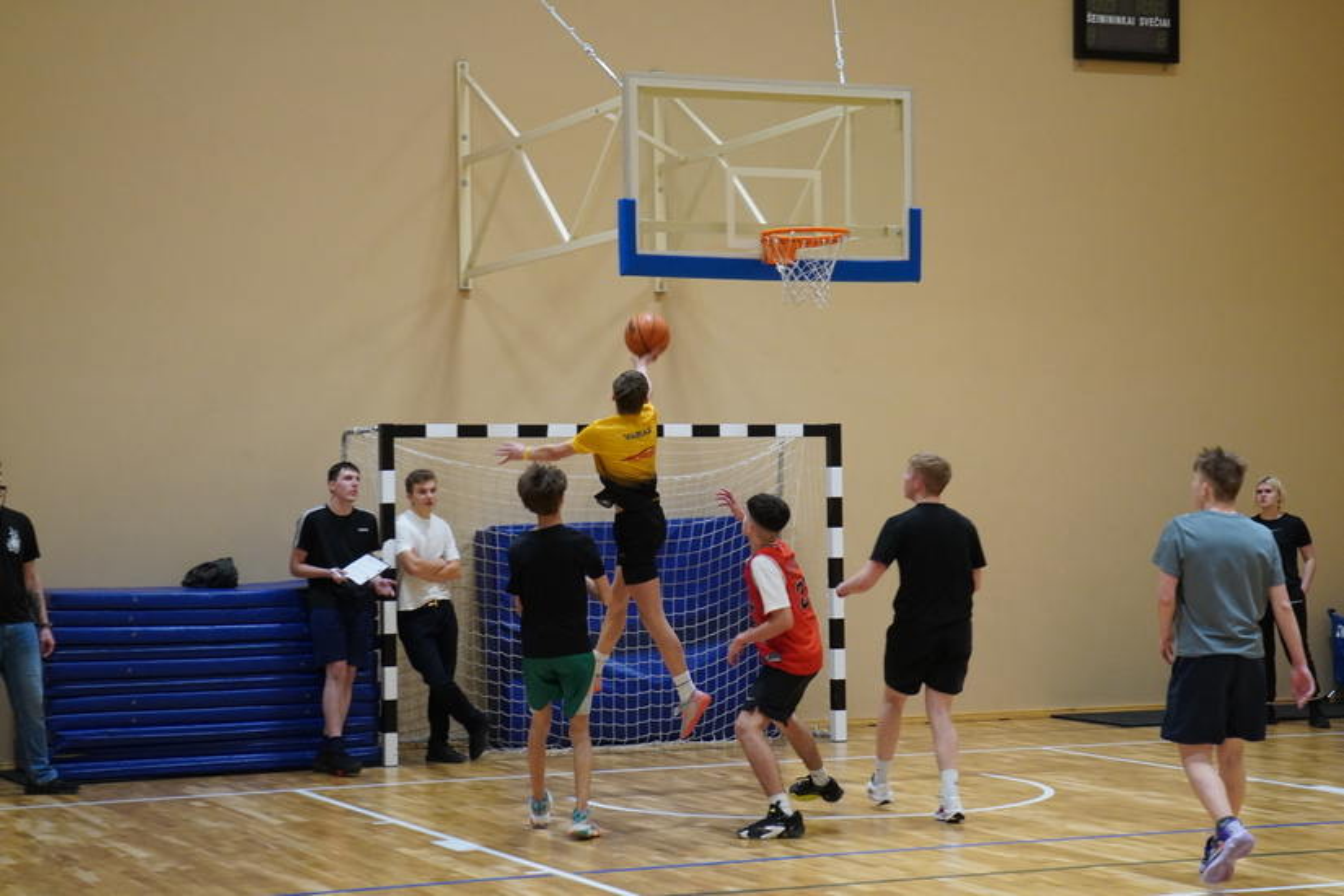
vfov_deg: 18.9
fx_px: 2688
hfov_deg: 28.1
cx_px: 672
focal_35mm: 72
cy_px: 448
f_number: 4.5
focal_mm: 48
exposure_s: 1/160
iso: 2500
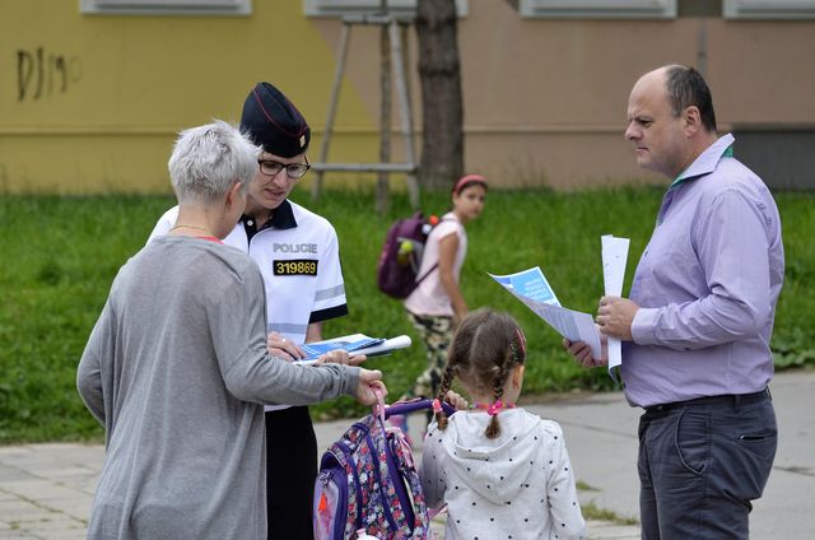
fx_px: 3220
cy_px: 270
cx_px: 408
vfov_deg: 9.6
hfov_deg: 14.4
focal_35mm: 142
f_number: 5
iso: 400
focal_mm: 95
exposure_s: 1/400
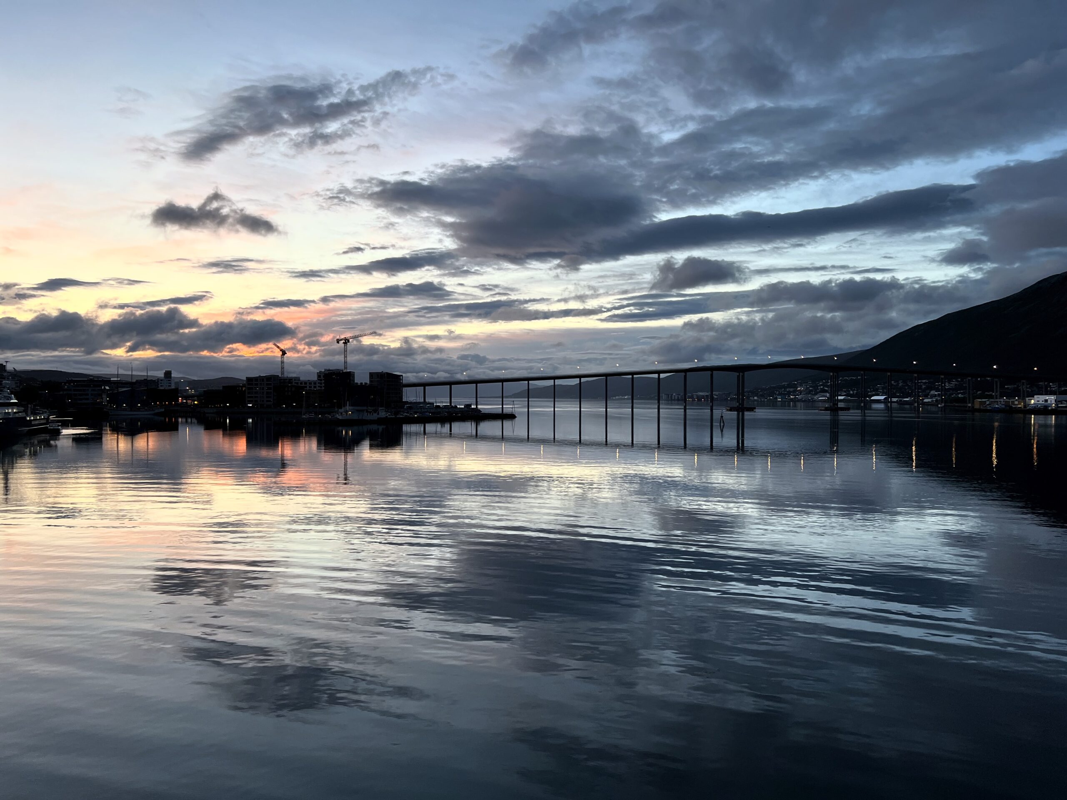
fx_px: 801
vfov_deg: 53.1
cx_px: 534
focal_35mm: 26
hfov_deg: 67.3
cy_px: 400
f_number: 1.5
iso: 80
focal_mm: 5.7
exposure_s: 1/121
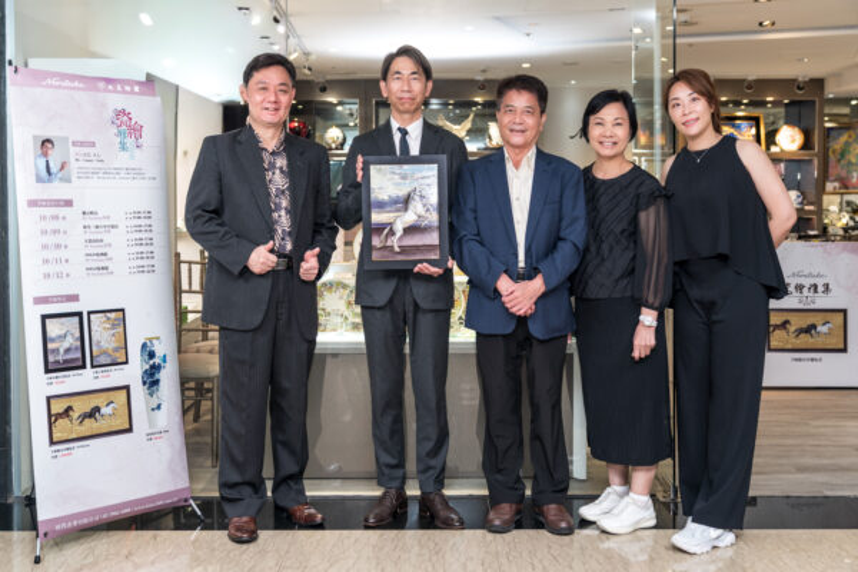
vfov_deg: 31.9
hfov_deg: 46.4
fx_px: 1001
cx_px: 429
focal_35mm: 42
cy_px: 286
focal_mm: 42
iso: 100
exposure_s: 1/80
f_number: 3.5
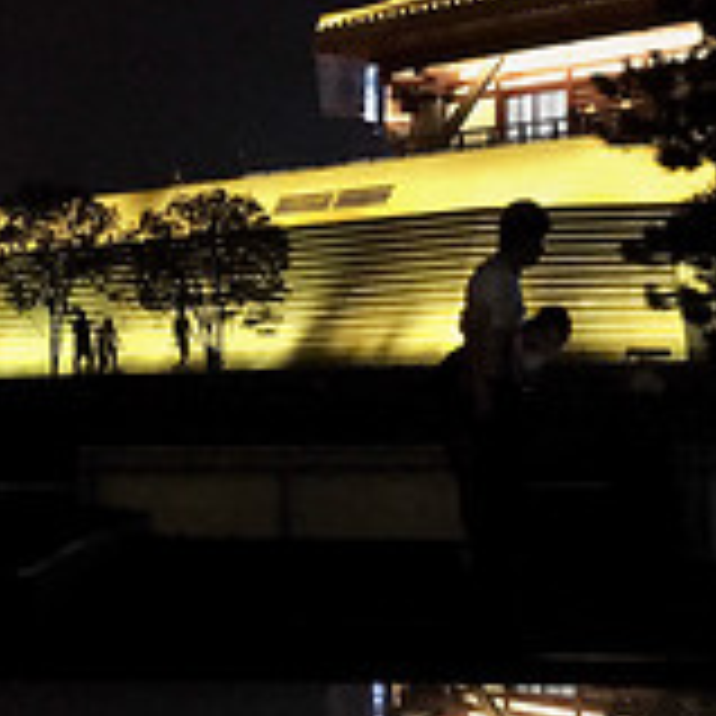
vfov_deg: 16.9
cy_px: 374
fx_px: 2410
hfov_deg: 16.7
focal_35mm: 103
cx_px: 126
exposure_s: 1/17
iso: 1000
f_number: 2.2
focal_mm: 4.15
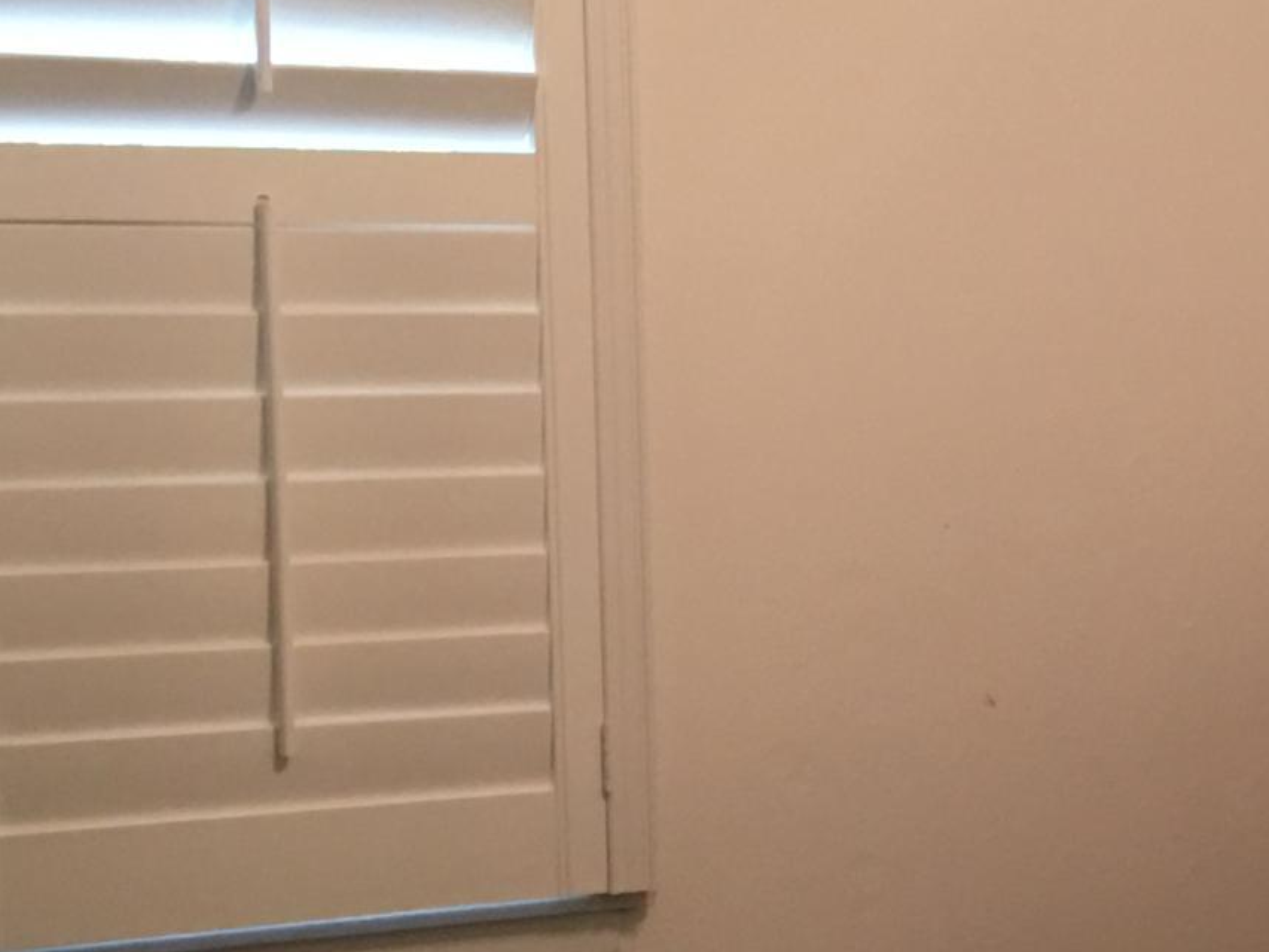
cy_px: 864
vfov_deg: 14.4
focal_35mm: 102
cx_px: 1540
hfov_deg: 18.2
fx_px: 3740
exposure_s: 1/15
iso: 80
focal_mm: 4.15
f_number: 2.2
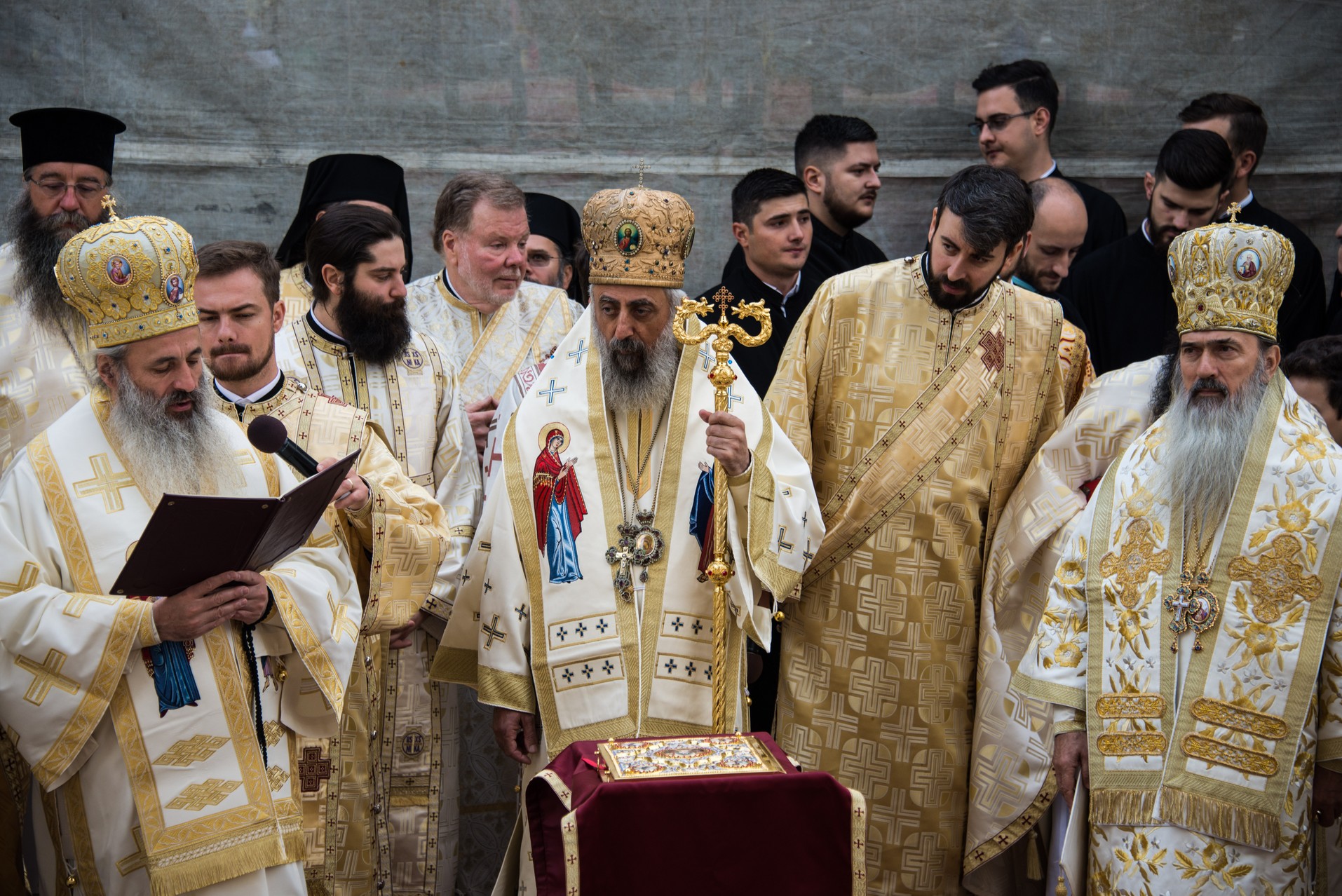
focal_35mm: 122
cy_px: 448
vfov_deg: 11.2
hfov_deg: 16.8
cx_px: 671
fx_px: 4550
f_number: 5.6
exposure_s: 1/125
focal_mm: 122
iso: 250
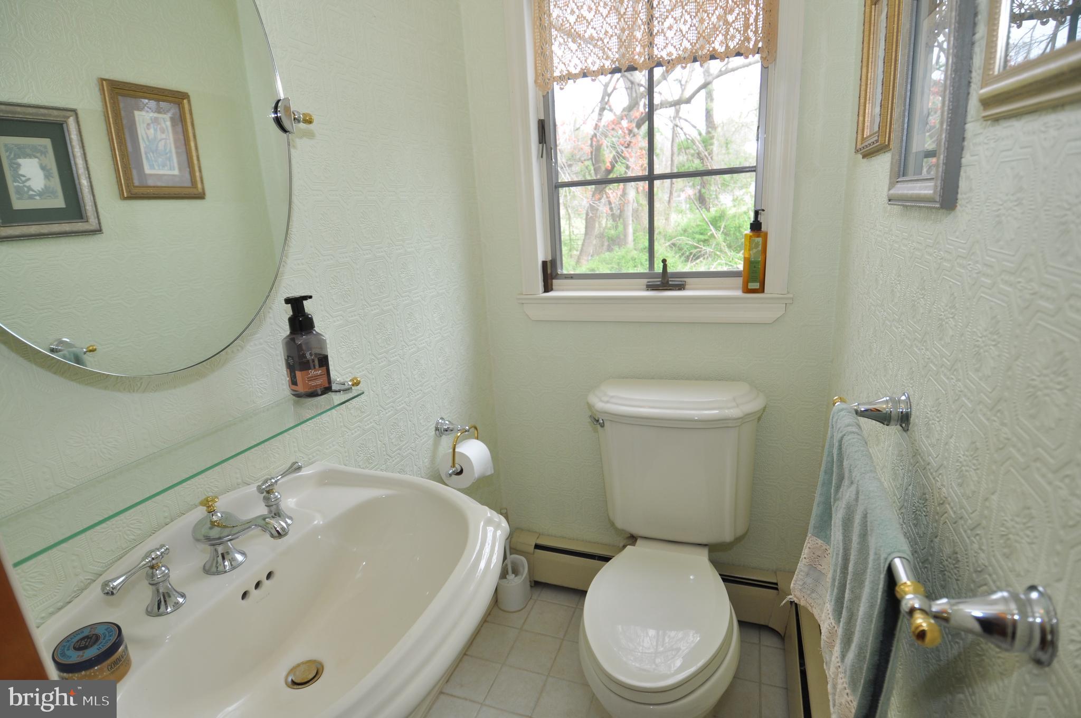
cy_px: 359
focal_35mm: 18
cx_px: 540
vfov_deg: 67.2
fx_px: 540
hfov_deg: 90.1
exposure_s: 1/90
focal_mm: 12
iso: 250
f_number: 4.8
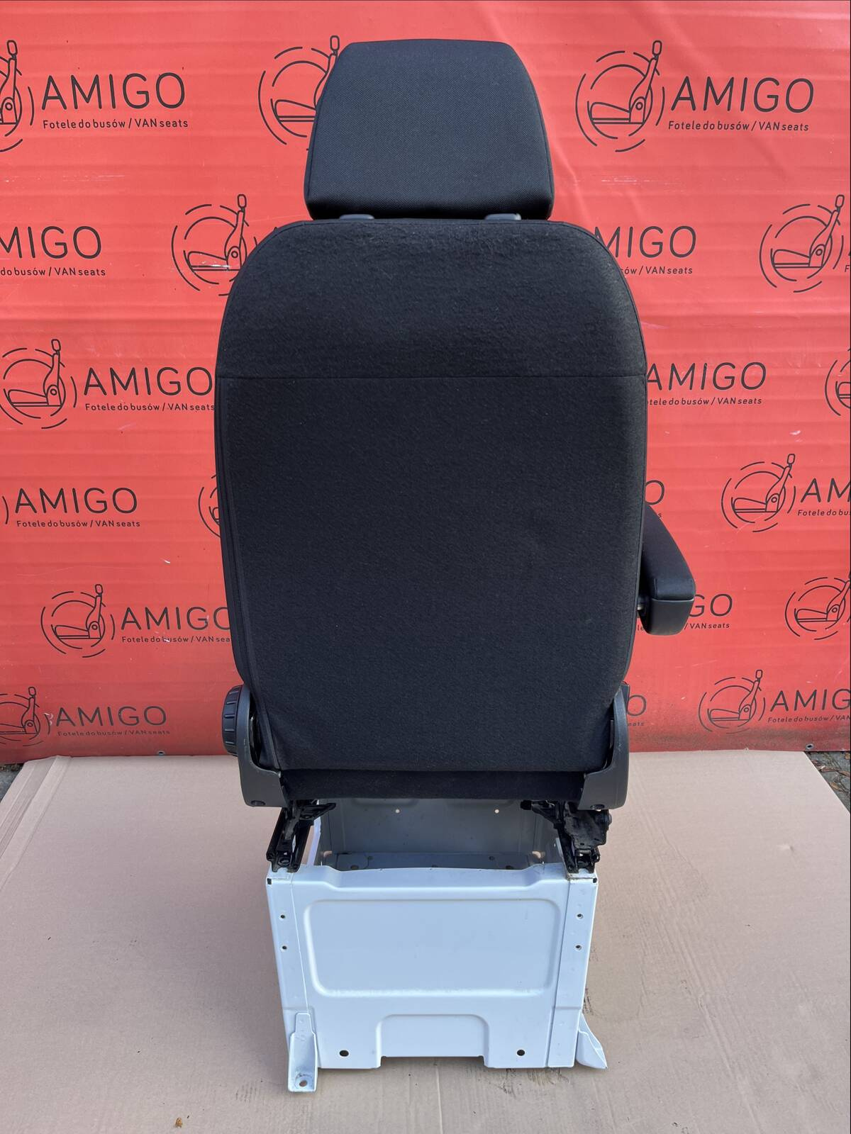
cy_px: 567
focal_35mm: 26
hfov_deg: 53.1
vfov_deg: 67.3
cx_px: 426
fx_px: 852
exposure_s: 1/122
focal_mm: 5.1
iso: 32
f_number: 1.6
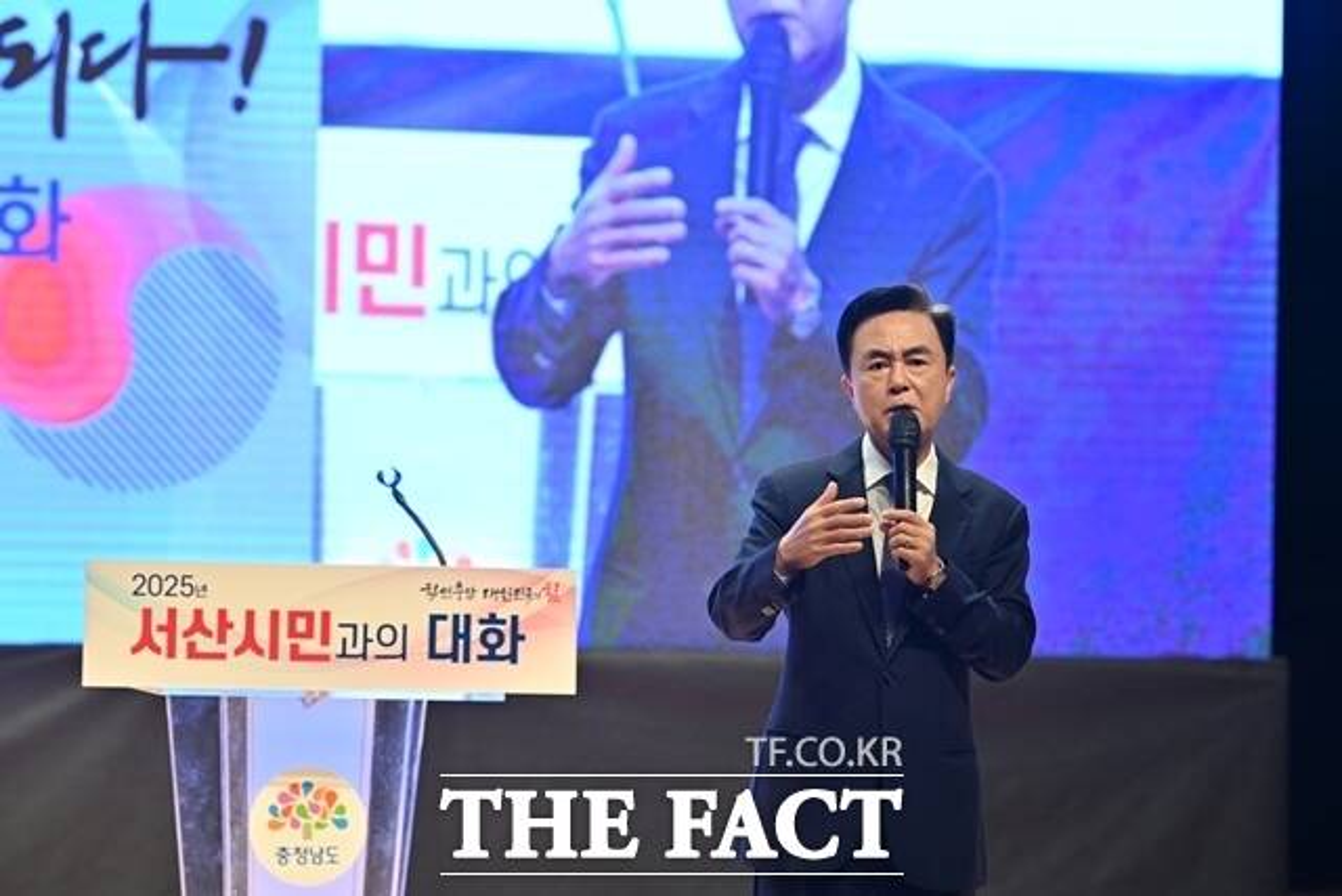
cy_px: 448
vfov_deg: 8.1
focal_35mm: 170
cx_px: 671
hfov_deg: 12.1
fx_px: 6338
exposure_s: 1/200
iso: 1000
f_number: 5
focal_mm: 170
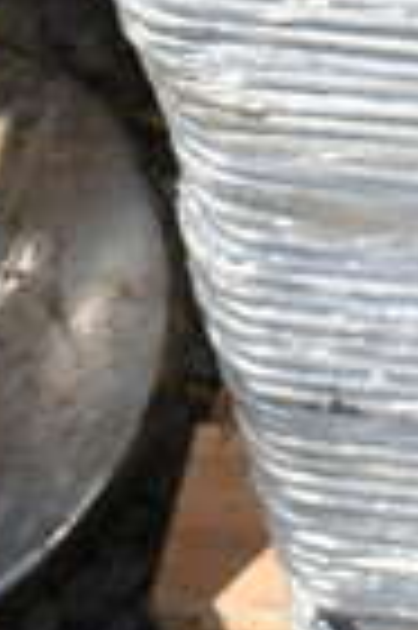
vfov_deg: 10.9
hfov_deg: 7.6
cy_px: -529
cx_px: 728
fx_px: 3073
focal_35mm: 176
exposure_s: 1/250
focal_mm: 18
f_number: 8
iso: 100
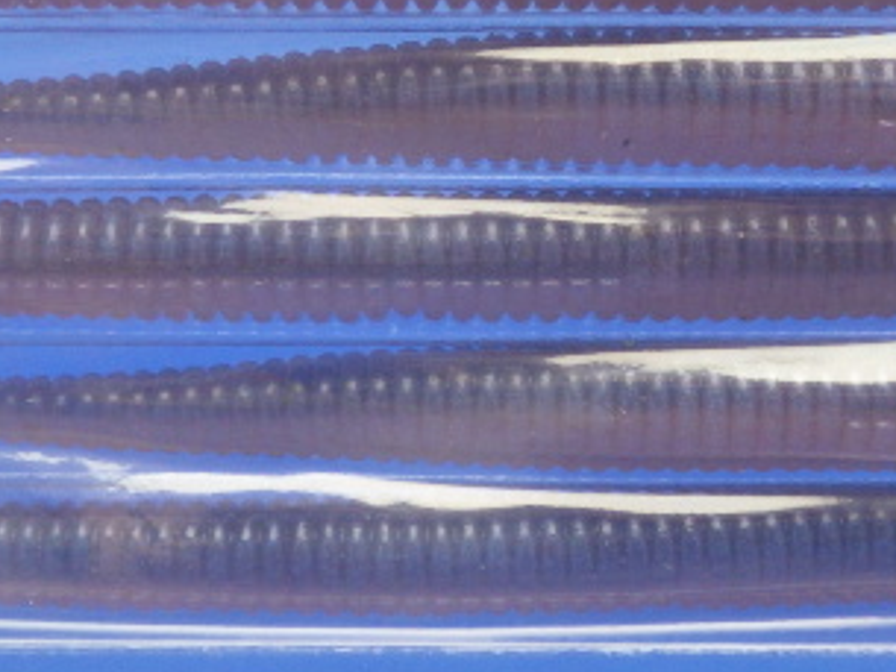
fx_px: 1683
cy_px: 241
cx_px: 464
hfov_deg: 29.8
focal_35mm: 65
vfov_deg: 22.5
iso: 400
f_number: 2.3
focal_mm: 5.5
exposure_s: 1/45
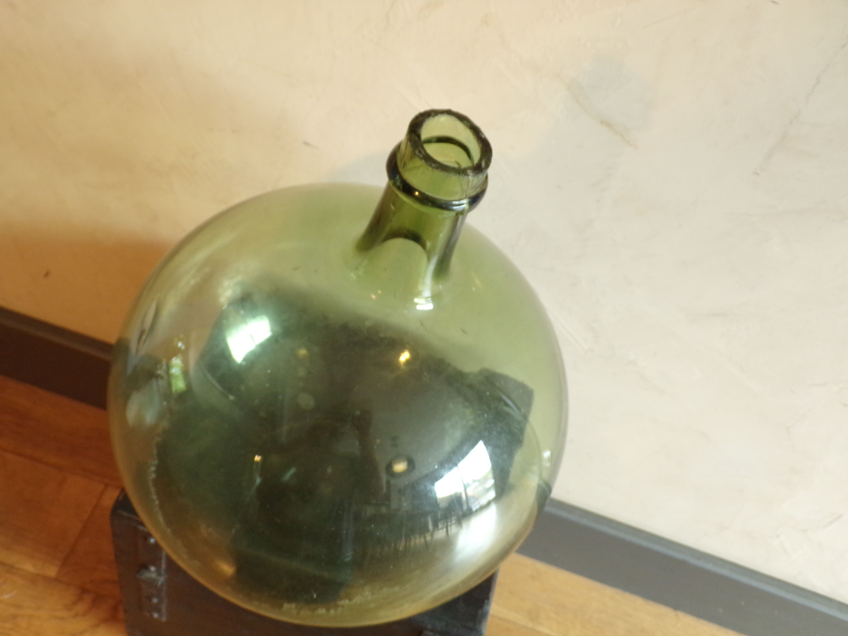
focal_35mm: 32
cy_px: 318
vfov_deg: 44.2
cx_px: 424
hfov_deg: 56.8
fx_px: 784
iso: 200
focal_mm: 5.8
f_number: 3.2
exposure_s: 1/20
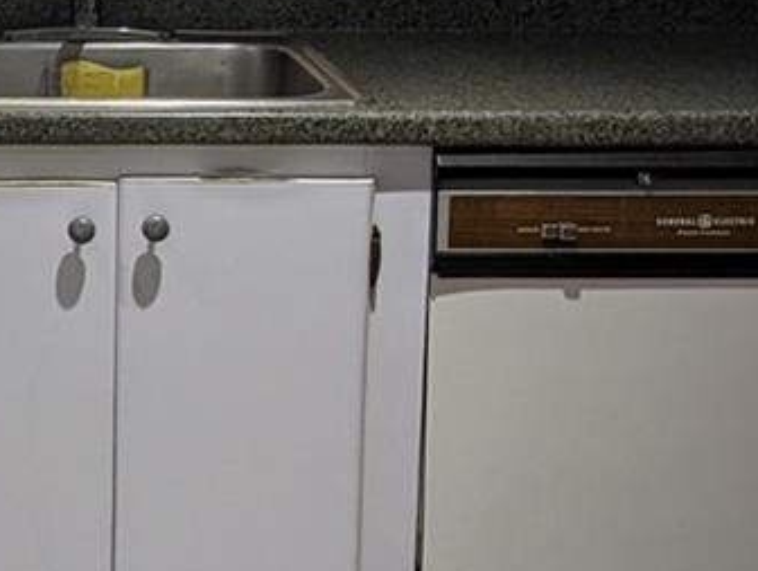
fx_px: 1667
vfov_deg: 19.0
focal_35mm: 76
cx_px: -2
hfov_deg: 24.4
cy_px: 23
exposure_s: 1/60
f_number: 2.2
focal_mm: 2.35
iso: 79
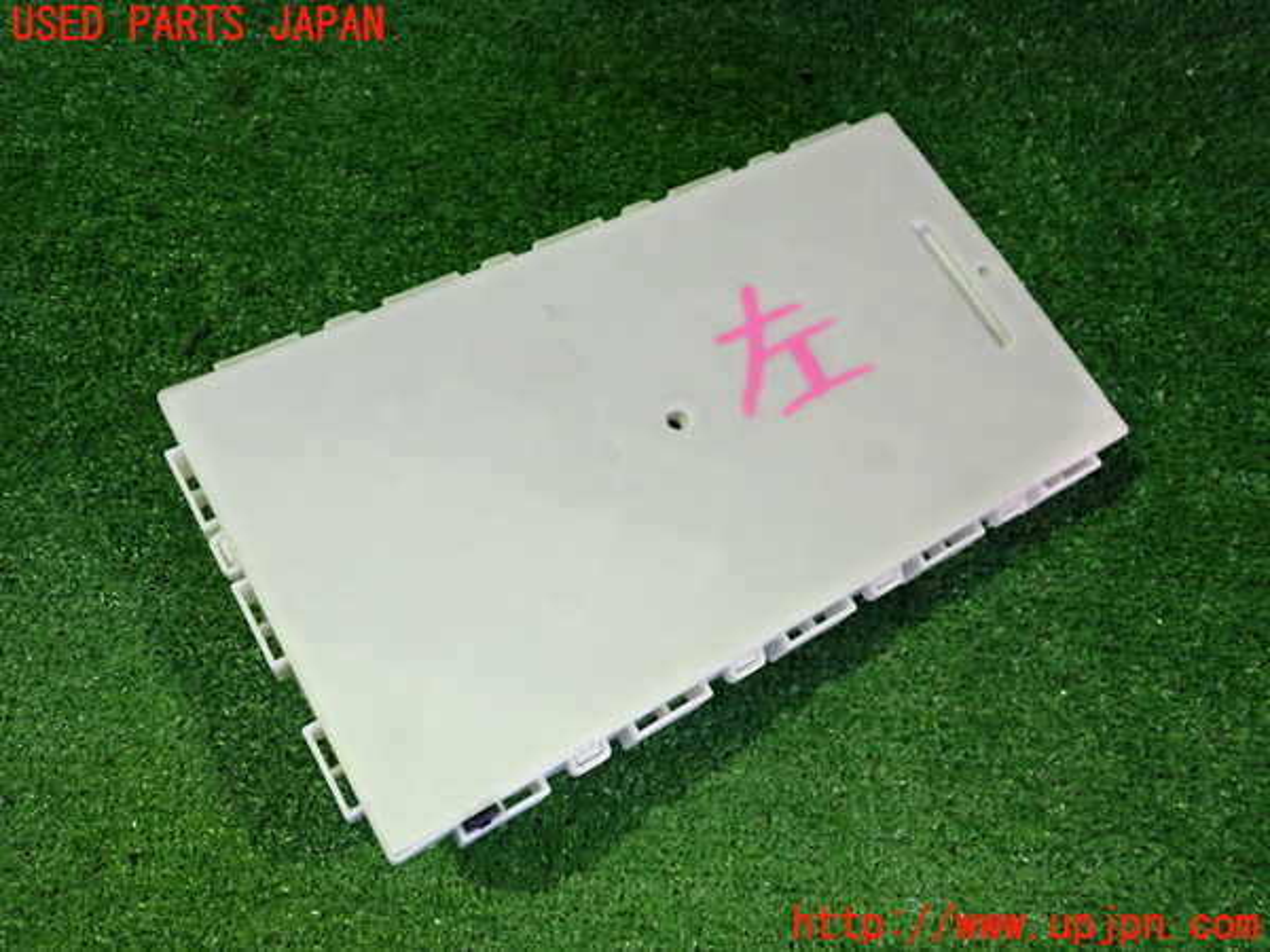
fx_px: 1101
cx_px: 635
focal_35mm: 30
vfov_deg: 46.8
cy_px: 476
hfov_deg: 60.0
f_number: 2.3
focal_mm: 5.4
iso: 400
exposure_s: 1/30
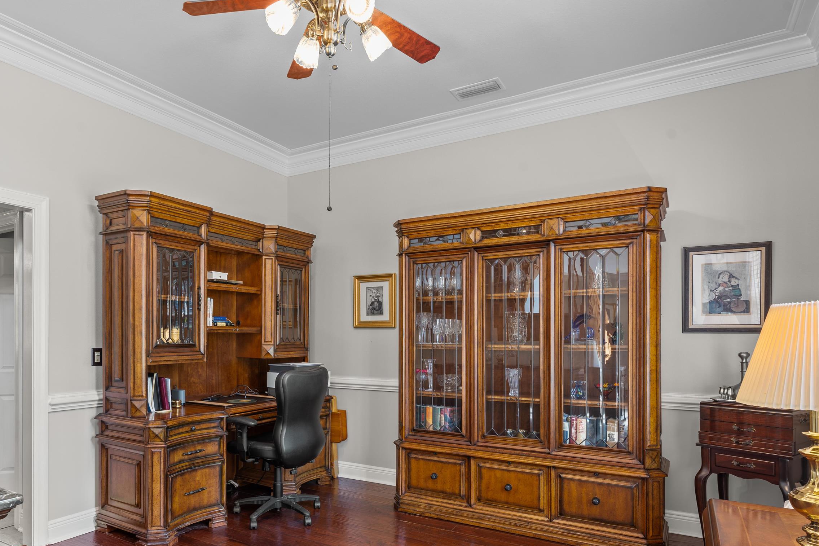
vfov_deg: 54.5
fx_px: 523
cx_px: 355
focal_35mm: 23
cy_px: 340
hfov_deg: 75.7
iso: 100
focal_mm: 17
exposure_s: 5
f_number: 9
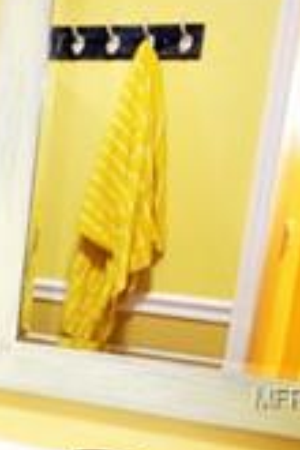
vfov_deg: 23.6
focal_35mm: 84
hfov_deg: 13.5
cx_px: -330
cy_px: 398
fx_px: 1050
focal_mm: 12
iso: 320
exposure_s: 1/25
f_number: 4.5
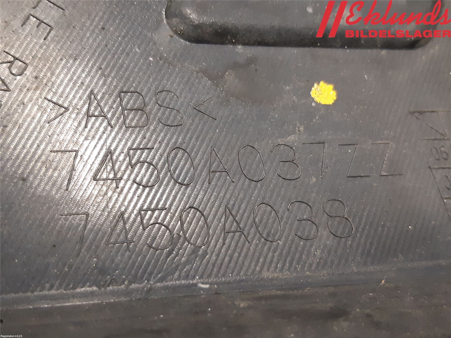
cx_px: 226
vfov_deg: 53.1
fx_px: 339
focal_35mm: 26
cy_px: 169
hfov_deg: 67.3
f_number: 1.7
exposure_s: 1/50
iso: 320
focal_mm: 3.93
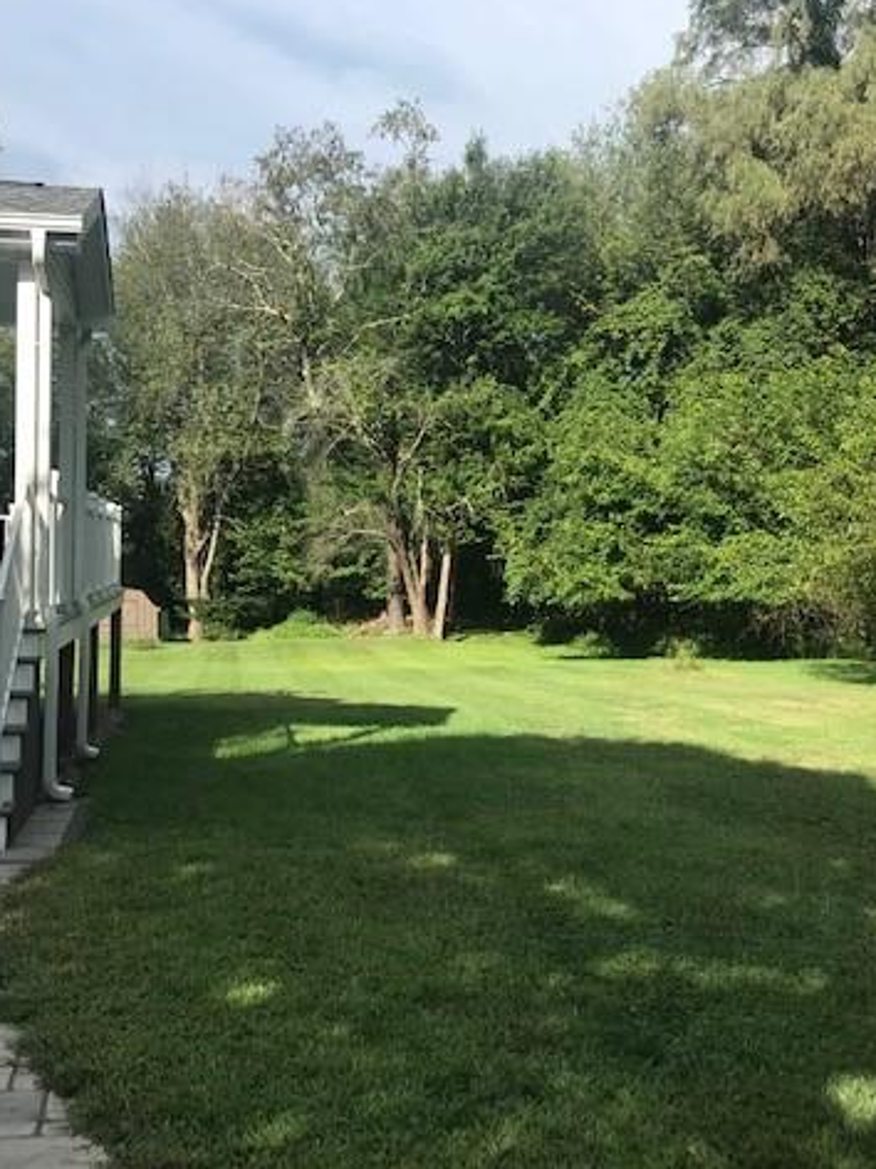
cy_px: 580
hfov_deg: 37.7
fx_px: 1282
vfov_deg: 49.0
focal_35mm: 38
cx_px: 386
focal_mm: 3.99
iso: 20
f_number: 1.8
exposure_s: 1/1389
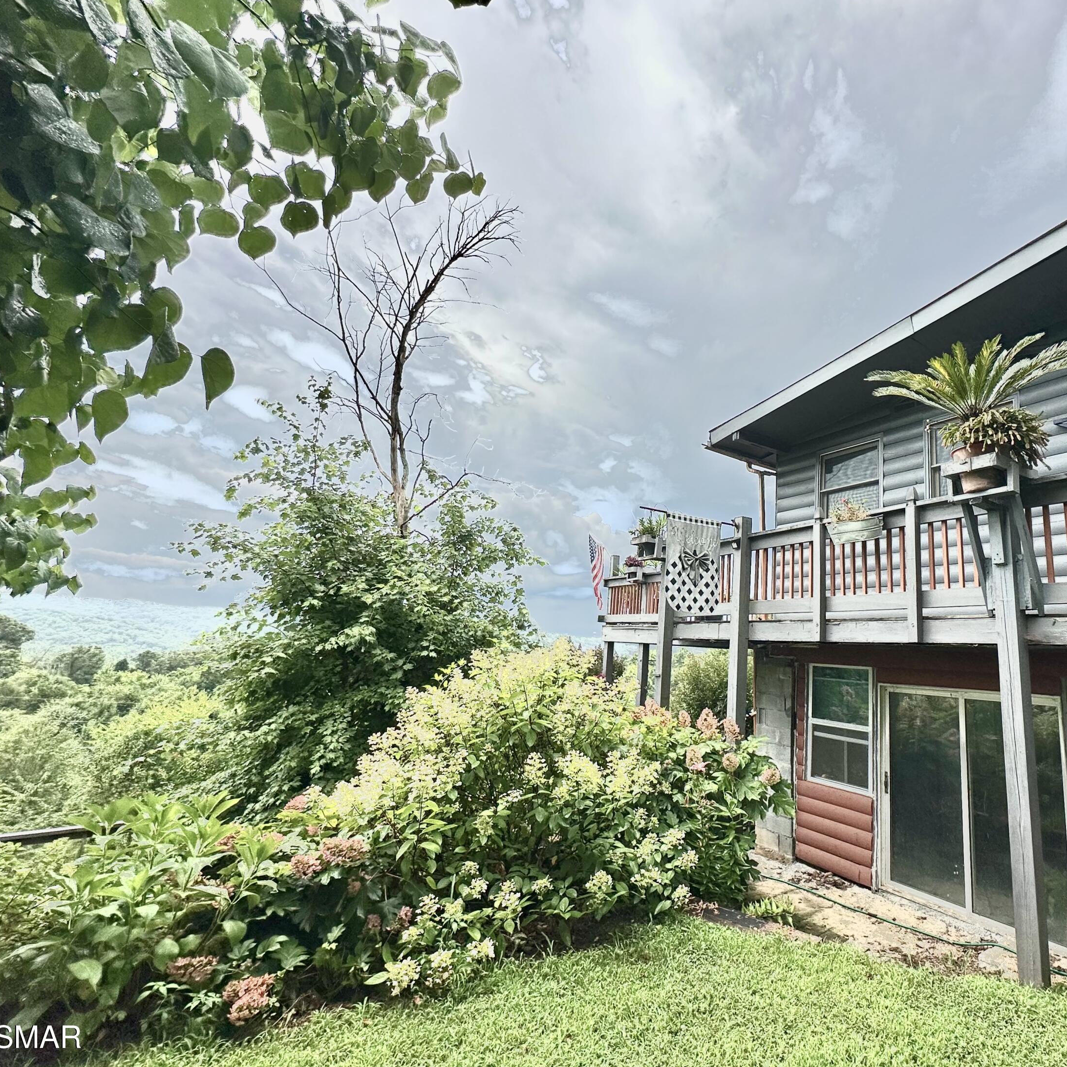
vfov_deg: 84.0
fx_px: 593
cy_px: 538
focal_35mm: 17
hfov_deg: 81.5
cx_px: 700
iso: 40
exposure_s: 1/1195
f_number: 2.2
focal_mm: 2.22
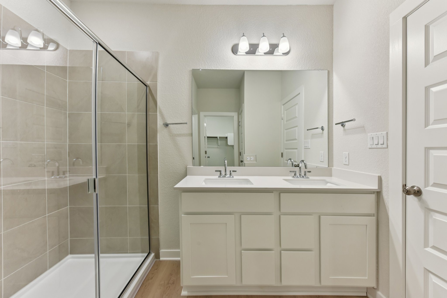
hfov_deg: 104.2
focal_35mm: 14
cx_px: 224
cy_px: 149
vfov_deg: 81.2
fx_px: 174
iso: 400
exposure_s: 1/20
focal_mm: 14
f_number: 8
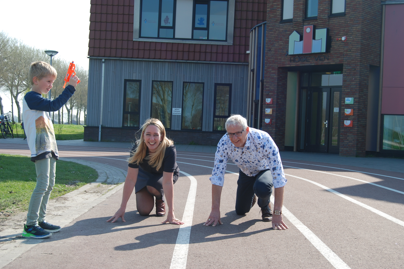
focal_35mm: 52
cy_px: 134
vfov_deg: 26.0
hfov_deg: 38.2
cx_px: 199
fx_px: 584
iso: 100
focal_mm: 34
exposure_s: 1/160
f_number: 6.3
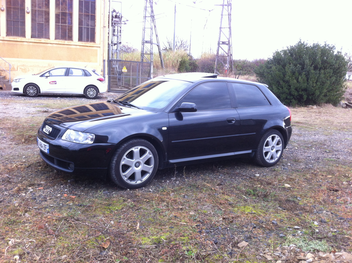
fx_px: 355
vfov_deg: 40.6
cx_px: 176
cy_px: 132
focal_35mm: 35
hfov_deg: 52.7
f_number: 2.8
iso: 80
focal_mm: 3.85
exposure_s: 1/60
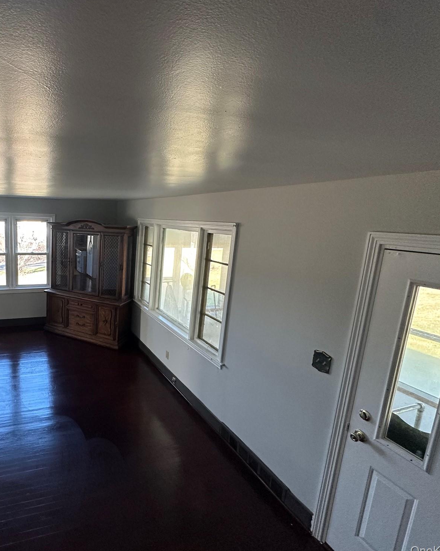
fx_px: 309
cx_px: 104
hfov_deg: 65.9
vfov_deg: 83.3
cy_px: 272
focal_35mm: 19
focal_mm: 2.22
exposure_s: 1/99
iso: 250
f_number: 2.2
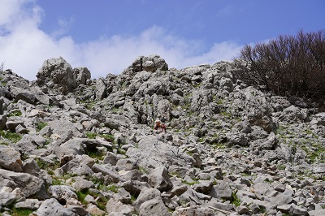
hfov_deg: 19.5
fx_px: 947
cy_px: 108
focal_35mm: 105
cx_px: 162
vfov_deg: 13.0
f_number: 9
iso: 100
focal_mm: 105
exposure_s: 1/250
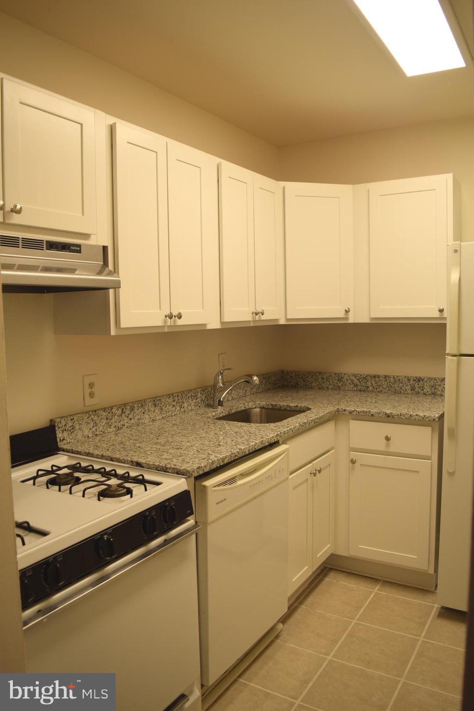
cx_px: 237
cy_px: 356
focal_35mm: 27
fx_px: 533
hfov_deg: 47.9
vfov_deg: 67.4
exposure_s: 1/80
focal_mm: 18
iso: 400
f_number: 4.5
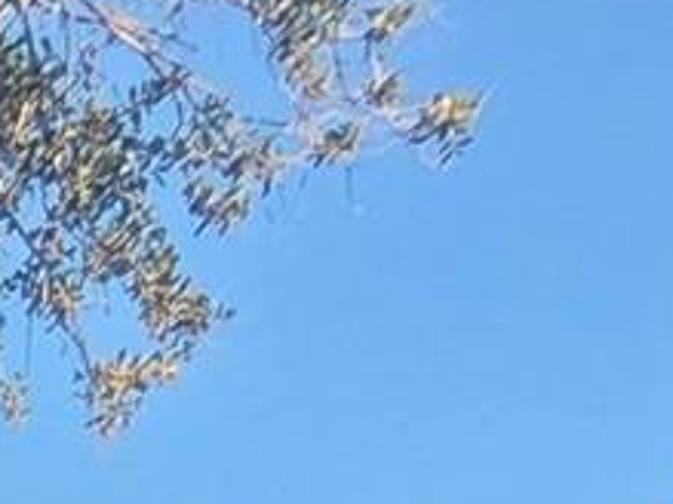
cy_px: 1650
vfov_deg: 10.0
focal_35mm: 95
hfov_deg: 13.6
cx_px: -1020
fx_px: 1846
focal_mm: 1.13
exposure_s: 1/123
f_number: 2.2
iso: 32
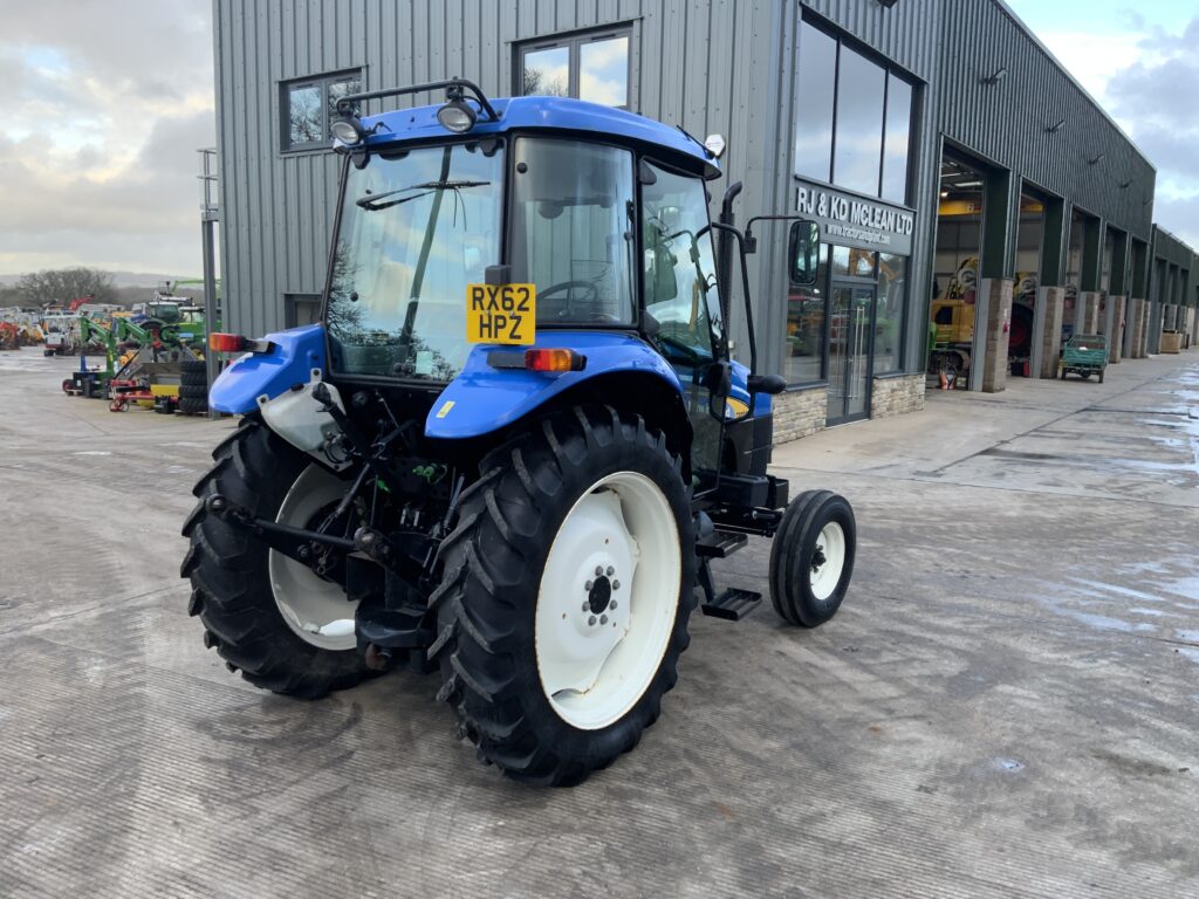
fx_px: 1004
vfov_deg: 48.2
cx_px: 600
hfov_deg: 61.7
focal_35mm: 29
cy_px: 450
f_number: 1.8
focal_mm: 3
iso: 32
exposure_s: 1/122
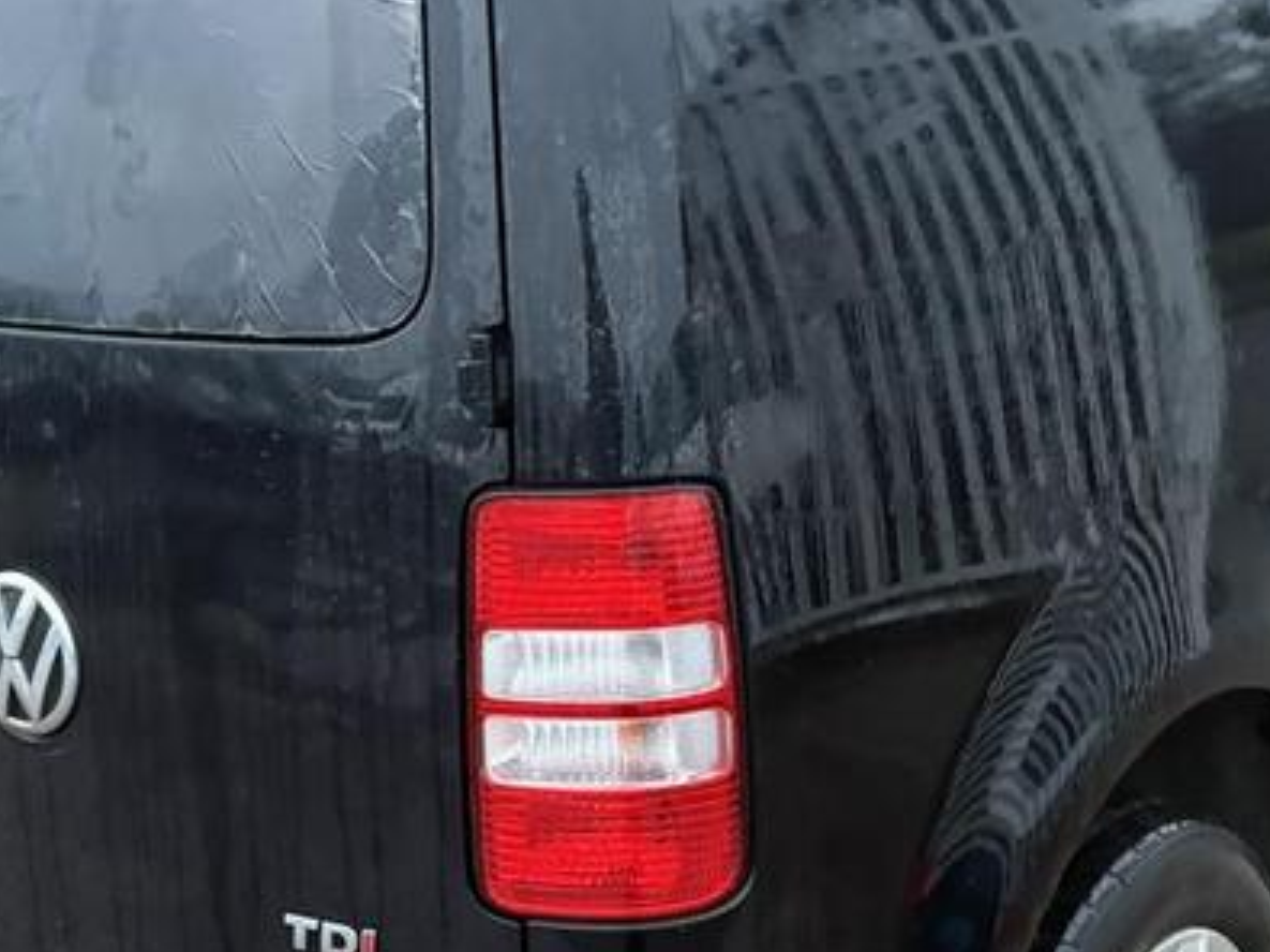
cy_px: 402
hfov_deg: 32.7
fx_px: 2164
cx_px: 595
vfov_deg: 24.8
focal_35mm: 59
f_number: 1.6
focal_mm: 5.96
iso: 640
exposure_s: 1/37
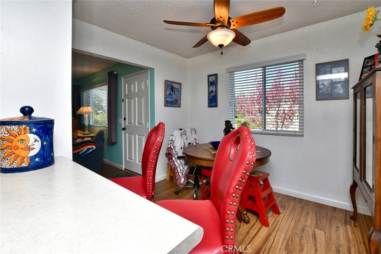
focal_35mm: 15
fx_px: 159
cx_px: 190
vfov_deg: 77.3
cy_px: 127
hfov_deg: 100.4
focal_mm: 10
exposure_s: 1/80
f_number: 8
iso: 250
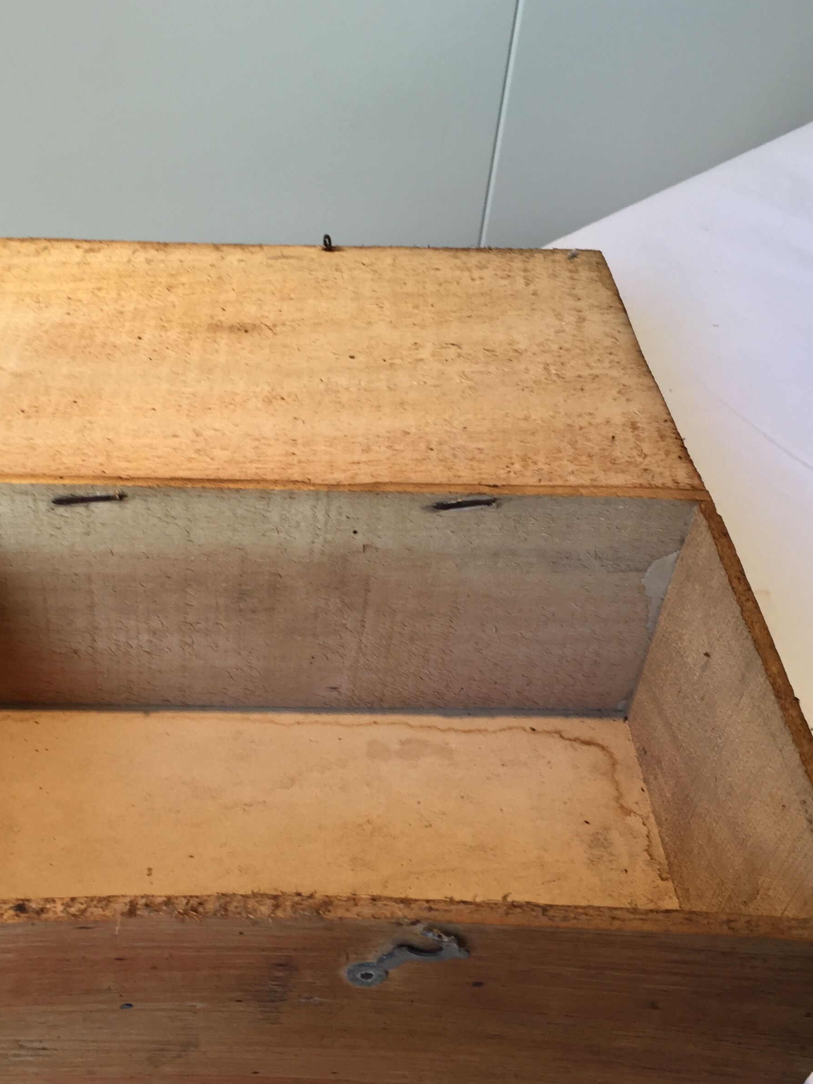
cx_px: 295
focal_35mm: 40
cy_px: 646
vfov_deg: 46.5
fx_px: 1252
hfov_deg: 35.7
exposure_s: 1/50
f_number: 2.2
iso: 40
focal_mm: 4.15
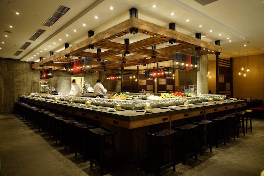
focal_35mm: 24
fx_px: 176
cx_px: 132
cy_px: 88
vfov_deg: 53.1
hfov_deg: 73.8
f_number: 8
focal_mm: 24
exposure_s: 1.3
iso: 200
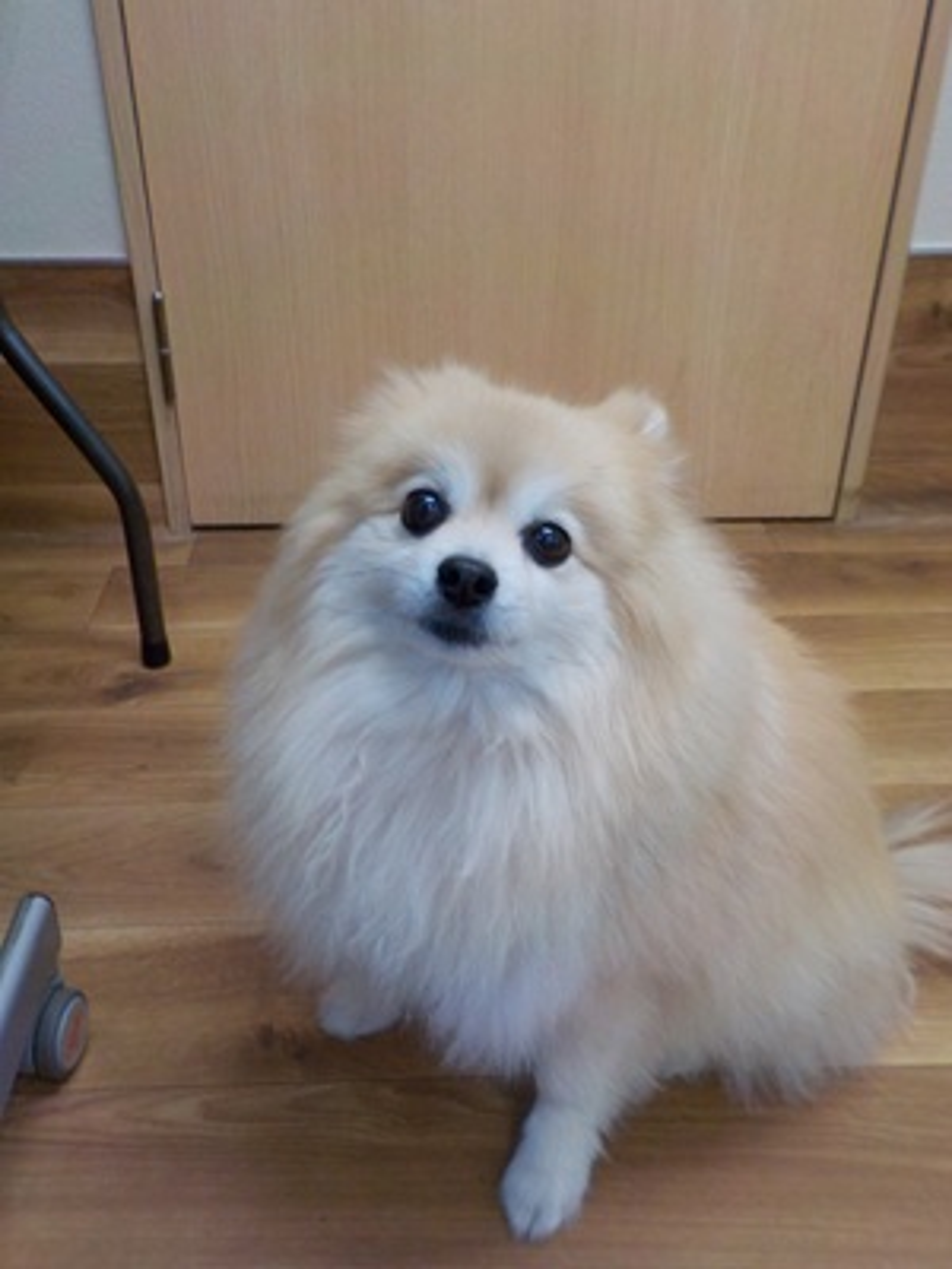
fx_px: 1100
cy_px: 634
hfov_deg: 46.8
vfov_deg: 60.0
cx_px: 476
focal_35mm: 30
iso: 200
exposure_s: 1/30
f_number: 3.3
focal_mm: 4.1
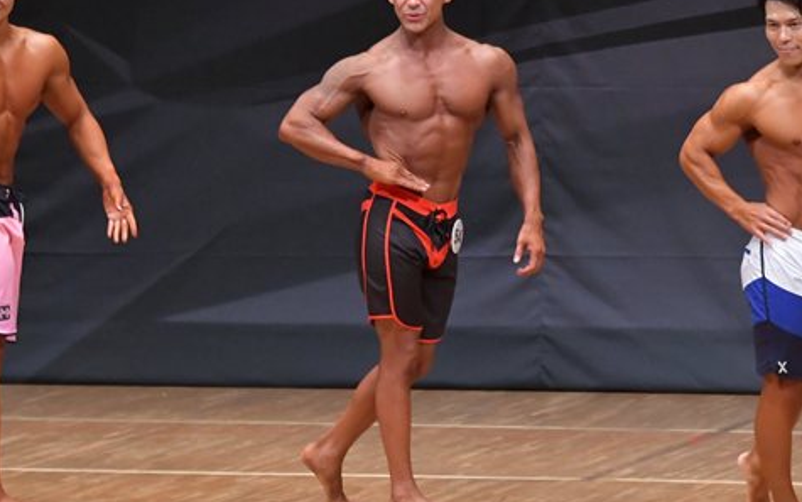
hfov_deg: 5.8
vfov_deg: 3.6
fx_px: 7891
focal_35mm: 361
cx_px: 406
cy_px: 269
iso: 6400
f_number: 5.6
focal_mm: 145
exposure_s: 1/400
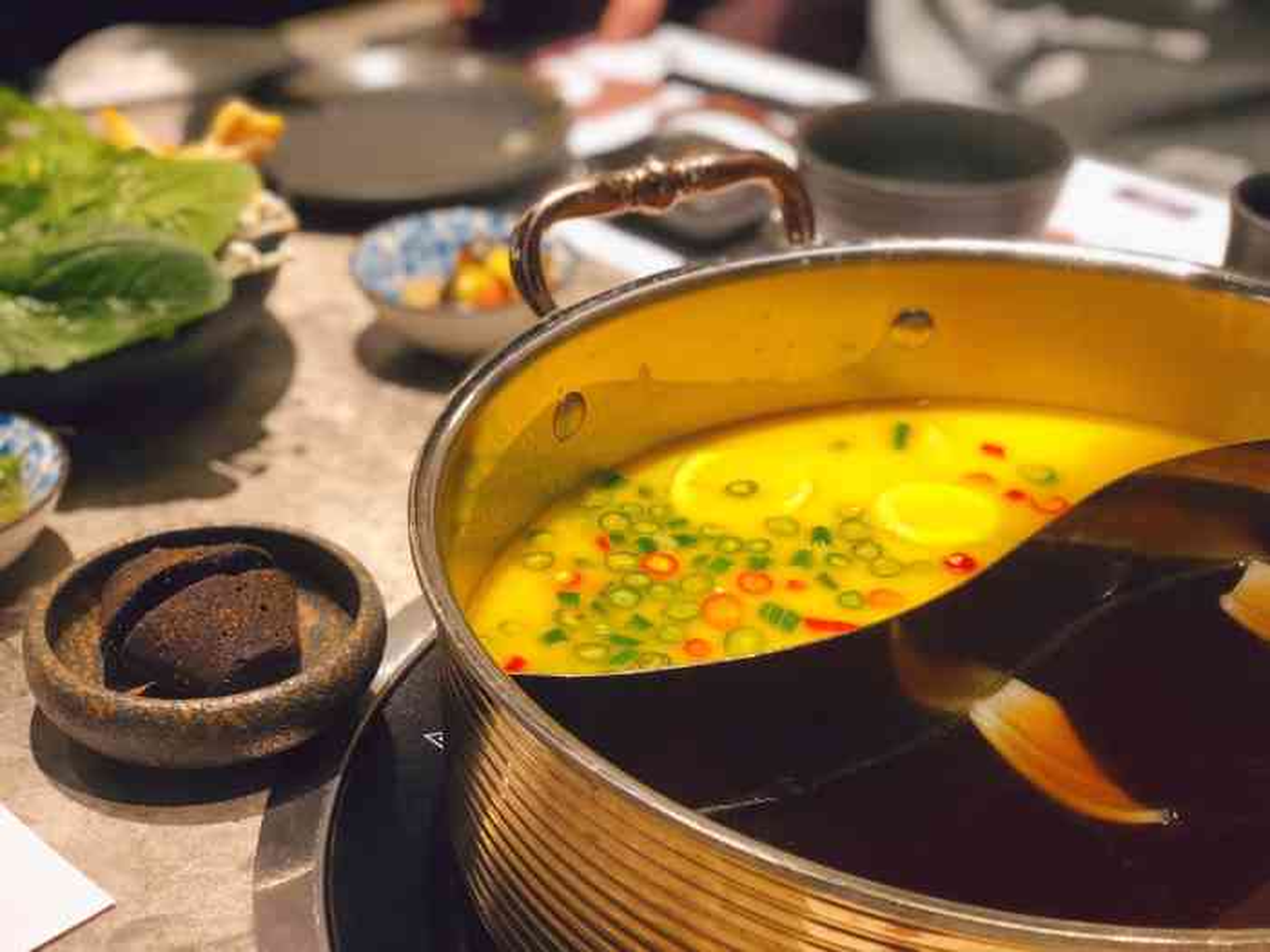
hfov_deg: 36.8
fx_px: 1908
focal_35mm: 52
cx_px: 635
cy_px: 476
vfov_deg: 28.0
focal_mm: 6
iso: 125
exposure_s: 1/25
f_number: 2.4
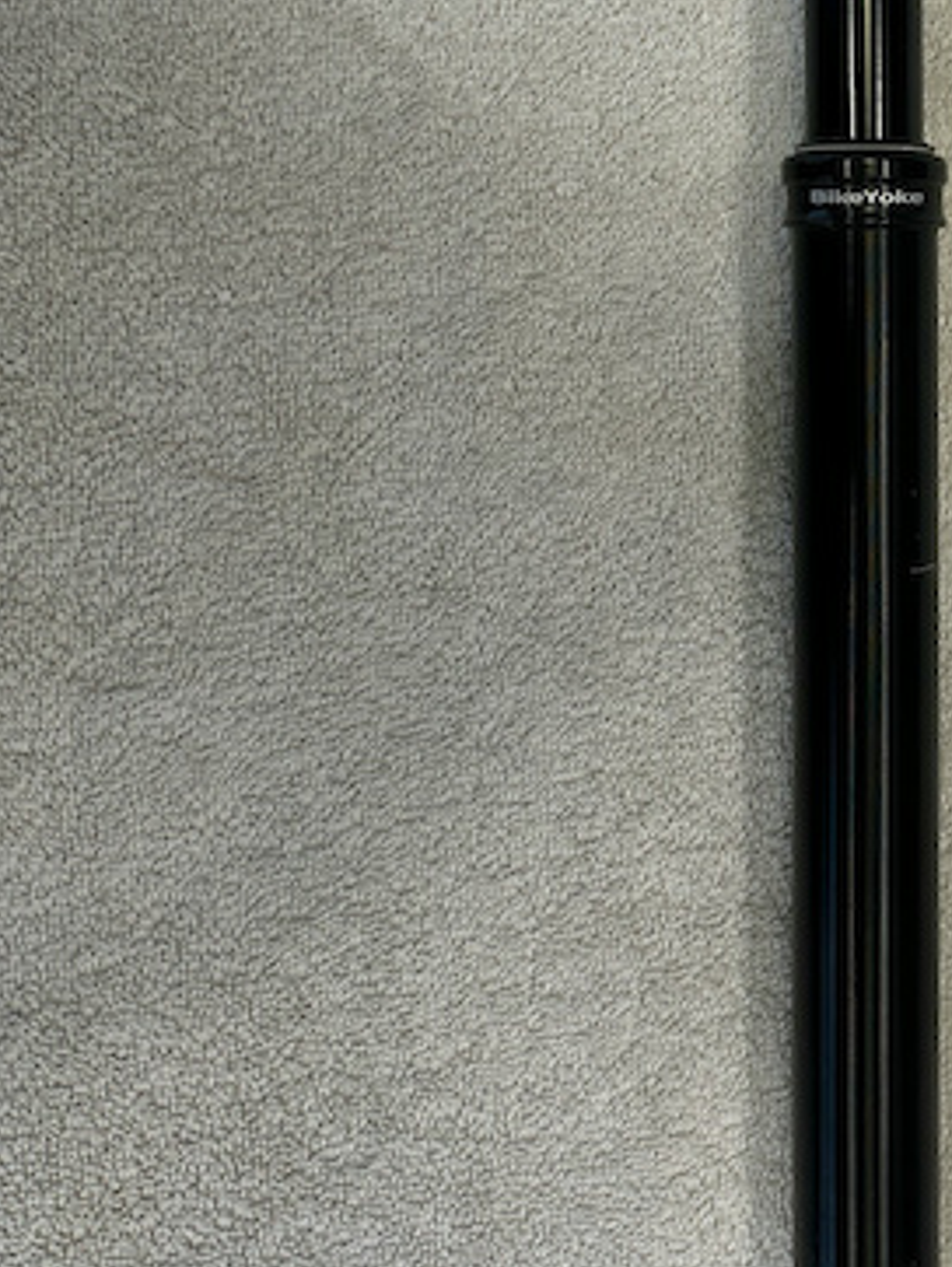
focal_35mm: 53
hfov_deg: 25.5
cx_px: 1046
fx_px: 1941
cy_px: 329
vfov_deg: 35.4
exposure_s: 1/120
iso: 80
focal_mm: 6.86
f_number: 1.78
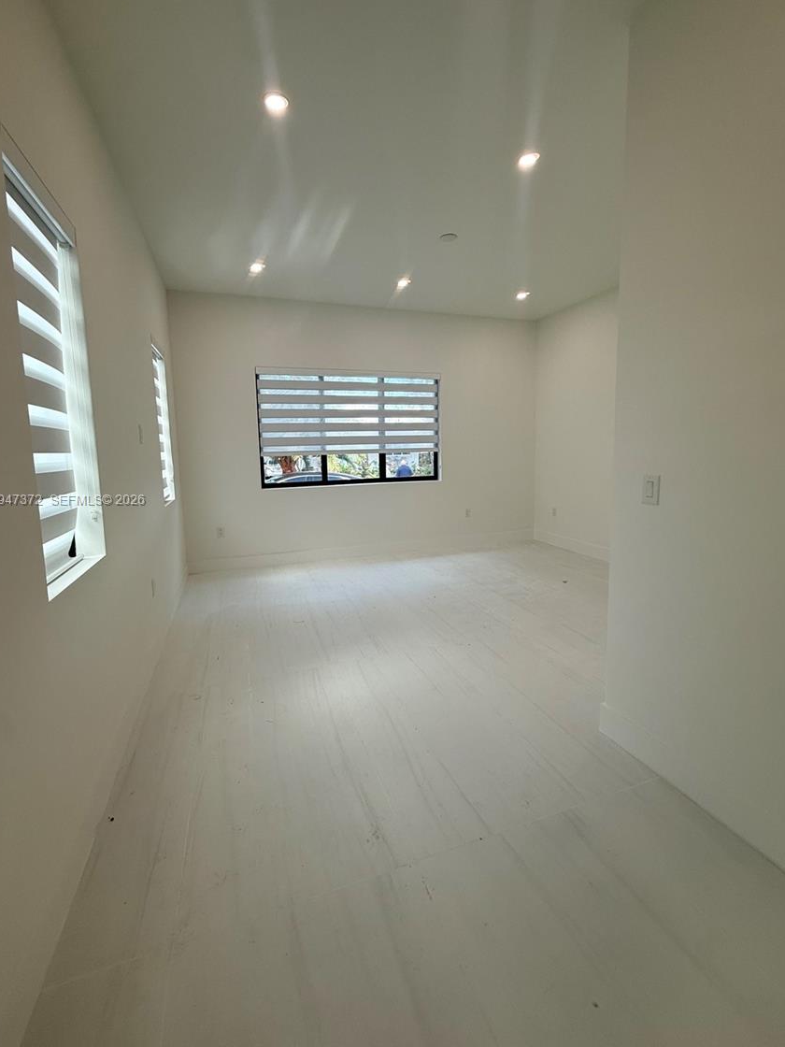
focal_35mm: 15
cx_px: 392
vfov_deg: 98.1
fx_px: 454
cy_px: 501
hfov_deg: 81.7
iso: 80
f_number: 2.2
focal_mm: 2.22
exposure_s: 1/120
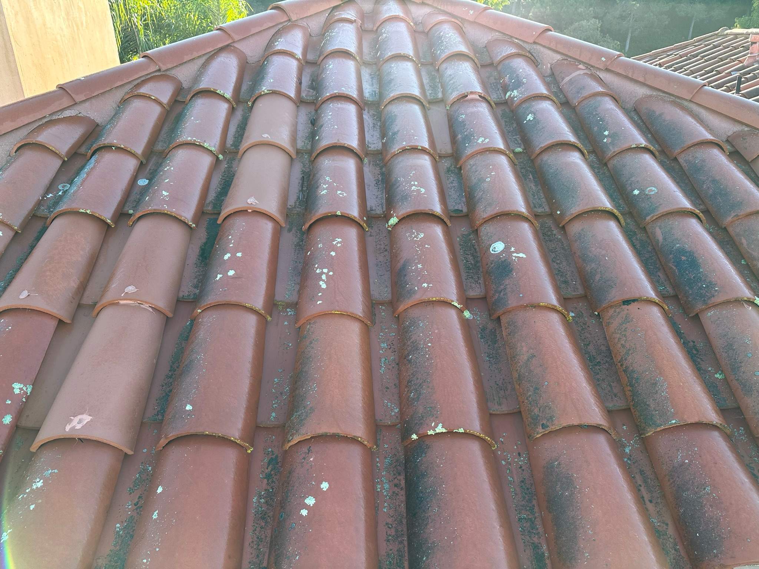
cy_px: 284
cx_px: 380
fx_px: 526
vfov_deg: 56.8
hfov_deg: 71.6
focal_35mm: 24
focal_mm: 6.86
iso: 80
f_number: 1.78
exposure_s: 1/611
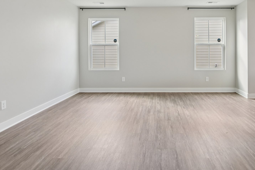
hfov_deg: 75.0
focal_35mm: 23
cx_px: 157
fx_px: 163
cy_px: 52
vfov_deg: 53.6
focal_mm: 16
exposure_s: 1/15
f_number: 8
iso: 100
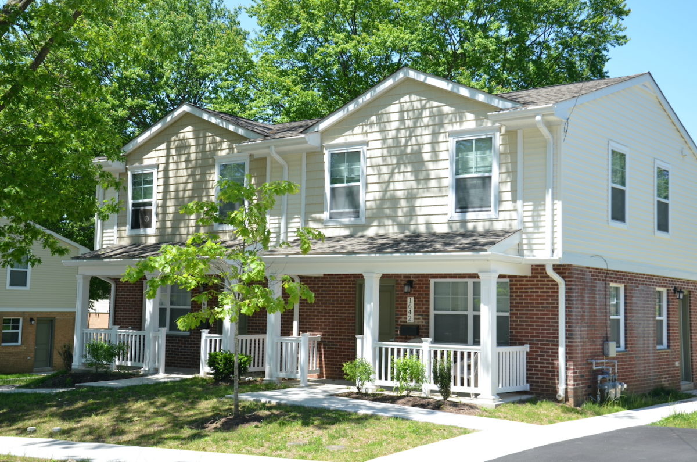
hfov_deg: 41.2
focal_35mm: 48
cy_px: 231
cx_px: 348
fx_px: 927
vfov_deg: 28.0
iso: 200
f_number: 8
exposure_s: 1/250
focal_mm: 32
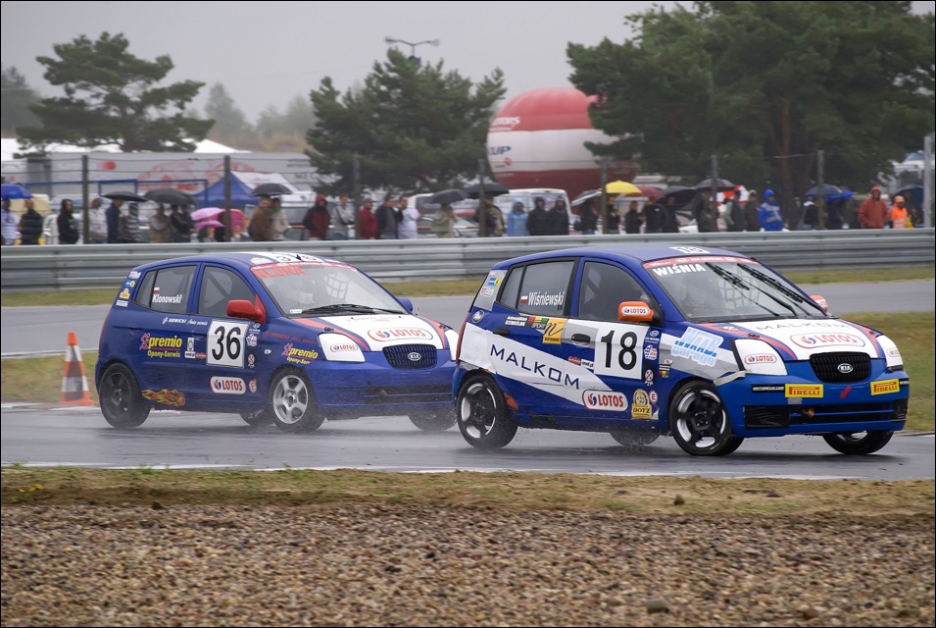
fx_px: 5273
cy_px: 314
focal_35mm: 202
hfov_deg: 10.1
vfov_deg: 6.8
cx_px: 468
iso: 400
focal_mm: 135
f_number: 8
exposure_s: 1/320
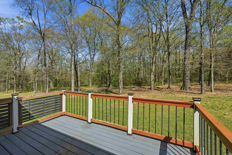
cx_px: 116
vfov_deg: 77.3
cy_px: 78
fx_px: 97
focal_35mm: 15
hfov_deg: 100.4
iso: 320
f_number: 9
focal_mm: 10
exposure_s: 1/2000
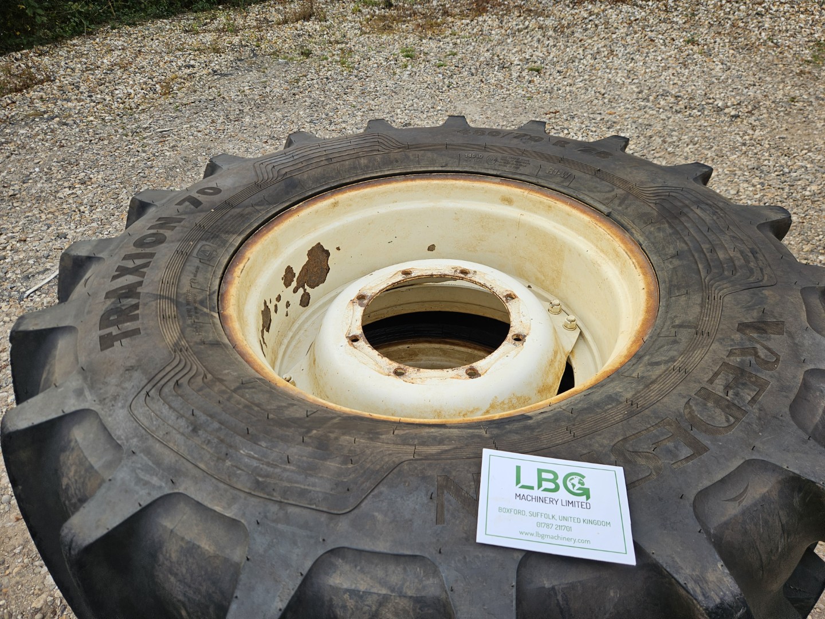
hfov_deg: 73.9
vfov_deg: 58.9
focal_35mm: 23
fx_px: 548
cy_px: 310
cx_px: 412
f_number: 1.8
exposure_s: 1/227
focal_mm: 5.4
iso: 25
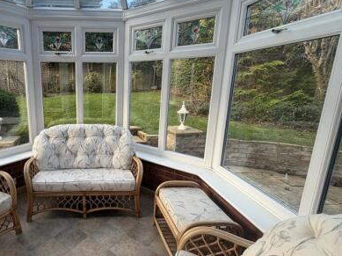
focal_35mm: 21
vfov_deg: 63.4
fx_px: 207
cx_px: 103
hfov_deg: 75.5
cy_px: 125
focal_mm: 2.22
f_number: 2.2
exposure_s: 1/100
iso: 50
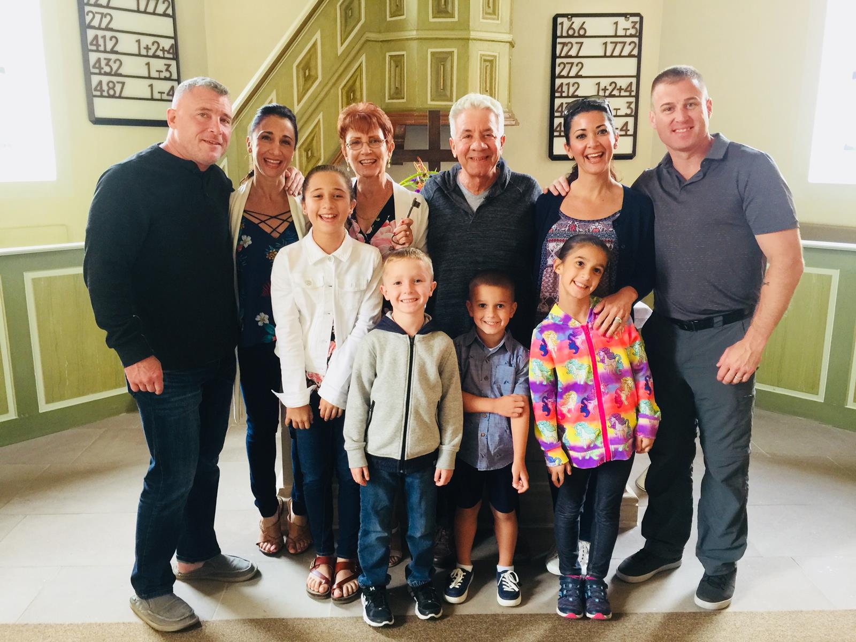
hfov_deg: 61.7
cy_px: 321
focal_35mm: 29
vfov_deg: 48.2
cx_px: 428
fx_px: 717
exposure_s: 1/17
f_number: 2.2
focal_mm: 4.15
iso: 80
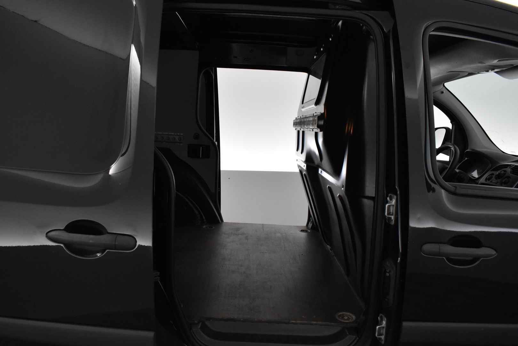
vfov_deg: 47.9
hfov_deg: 67.4
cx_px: 259
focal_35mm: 27
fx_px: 389
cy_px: 173
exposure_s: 1/125
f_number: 5.6
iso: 3200
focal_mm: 18
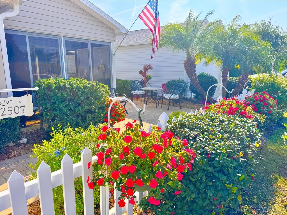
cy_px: 108
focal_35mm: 24
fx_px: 199
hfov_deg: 71.6
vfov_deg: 56.8
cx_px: 144
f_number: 1.78
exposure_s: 1/2833
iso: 80
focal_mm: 6.76
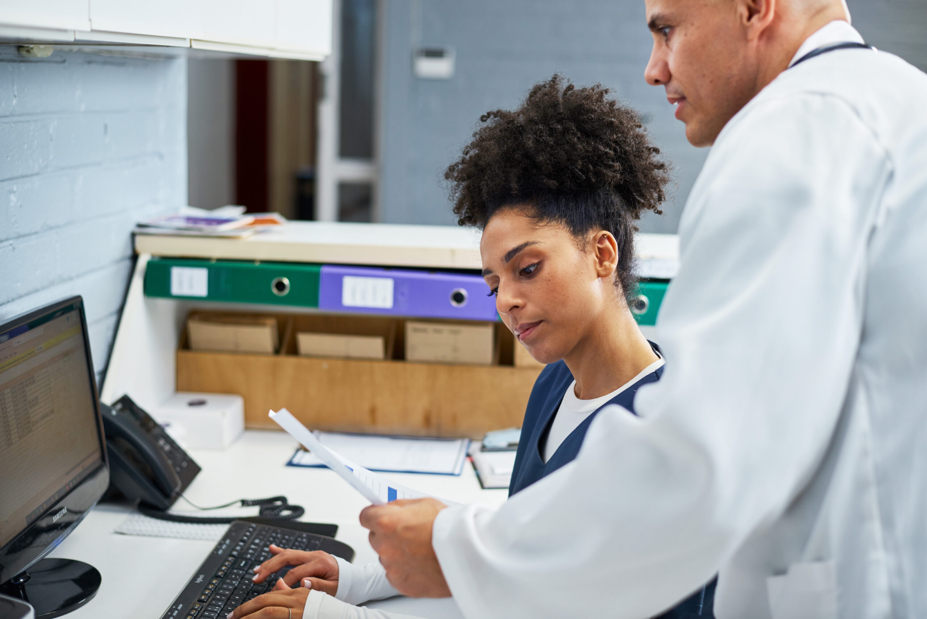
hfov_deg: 39.6
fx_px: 1288
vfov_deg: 27.0
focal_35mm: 50
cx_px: 464
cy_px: 310
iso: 200
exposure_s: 1/160
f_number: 2.5
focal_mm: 50
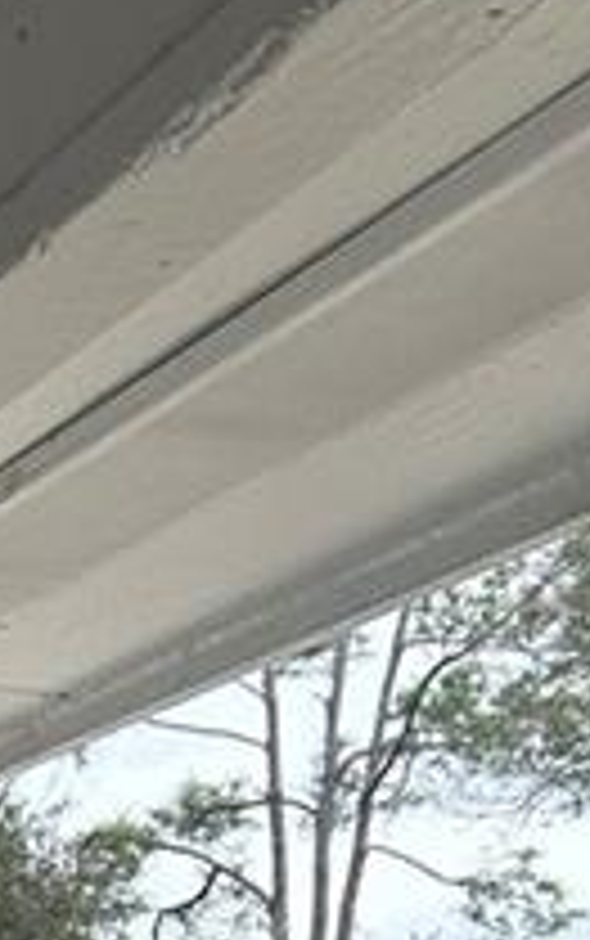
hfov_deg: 7.4
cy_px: 1916
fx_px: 4057
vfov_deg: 11.8
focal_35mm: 158
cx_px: -1099
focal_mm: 5.7
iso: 50
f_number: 1.5
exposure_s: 1/674
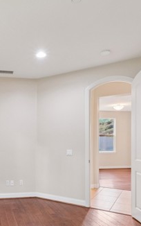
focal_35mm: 32
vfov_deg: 58.9
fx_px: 197
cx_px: 21
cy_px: 140
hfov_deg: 37.5
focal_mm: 10.4
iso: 500
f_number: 8
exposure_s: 1/4
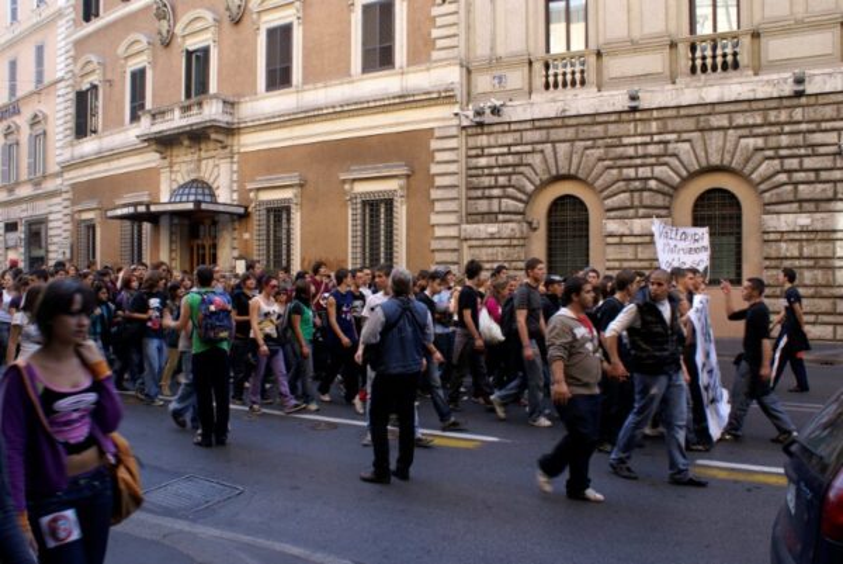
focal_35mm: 30
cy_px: 282
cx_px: 422
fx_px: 703
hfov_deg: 61.9
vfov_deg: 43.7
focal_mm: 20
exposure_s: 1/50
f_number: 5.6
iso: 100
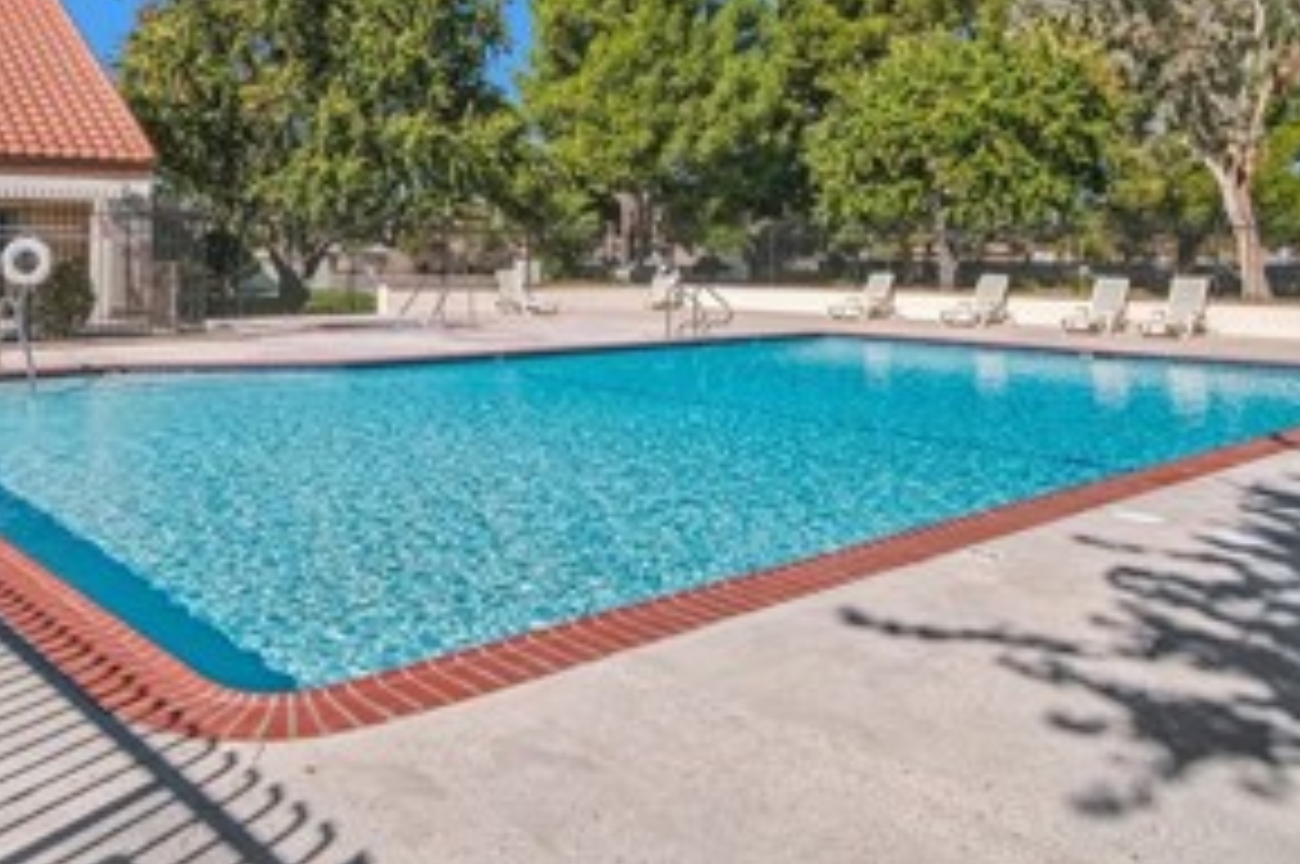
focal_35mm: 31
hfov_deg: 59.9
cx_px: 531
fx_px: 1118
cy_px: 207
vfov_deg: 40.9
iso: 160
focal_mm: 9
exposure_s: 1/320
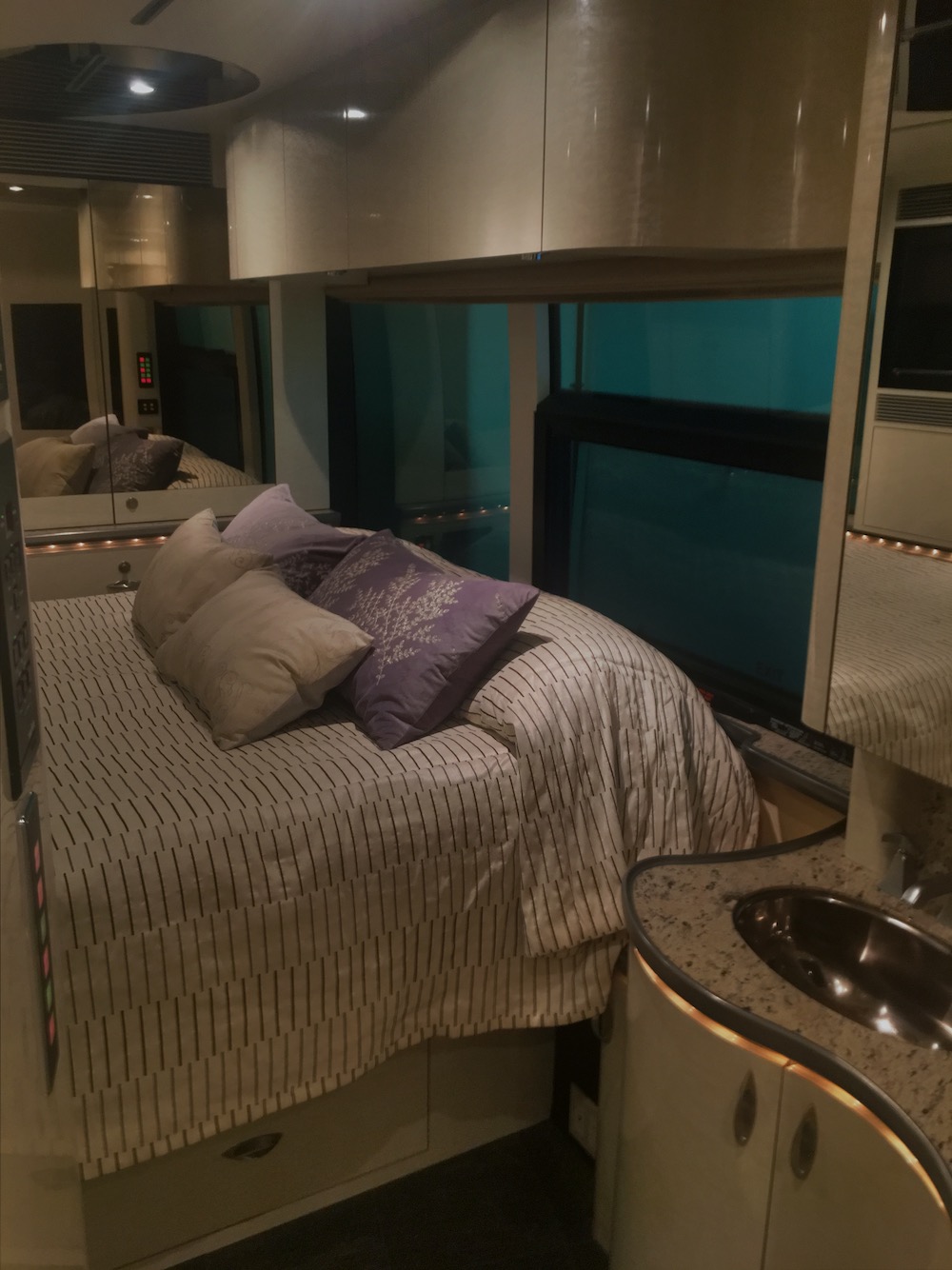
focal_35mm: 29
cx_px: 476
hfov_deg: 48.2
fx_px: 1064
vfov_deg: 61.7
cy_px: 635
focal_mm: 4.15
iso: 125
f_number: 2.2
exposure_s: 1/30
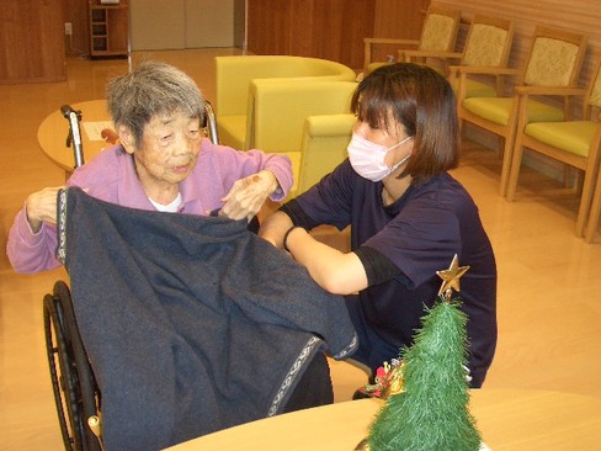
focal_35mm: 42
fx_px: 729
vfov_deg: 34.3
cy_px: 230
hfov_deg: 44.8
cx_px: 298
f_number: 2.8
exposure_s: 1/60
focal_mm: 6.8
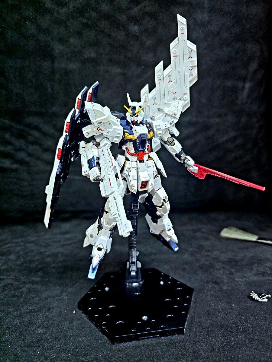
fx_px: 241
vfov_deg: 73.9
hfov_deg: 58.9
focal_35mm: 23
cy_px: 181
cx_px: 136
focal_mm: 6.3
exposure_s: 1/120
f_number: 1.7
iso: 640
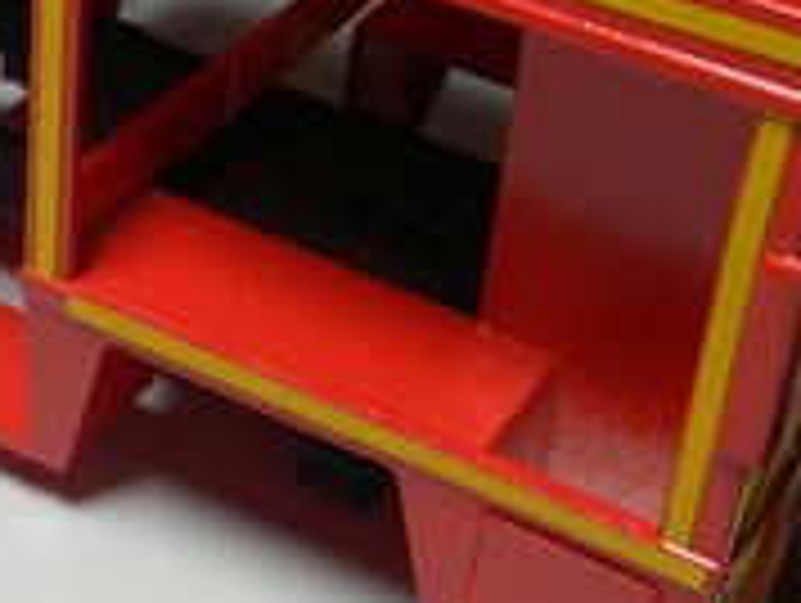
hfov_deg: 18.9
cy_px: 144
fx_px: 2363
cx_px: 68
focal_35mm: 102
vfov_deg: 14.5
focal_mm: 5
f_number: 3.5
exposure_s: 1/30
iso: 124
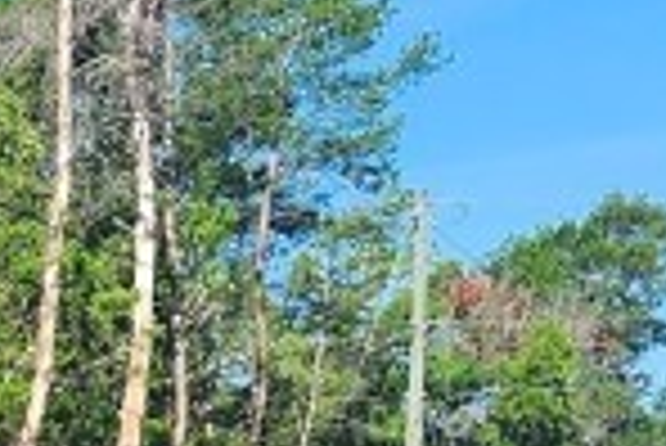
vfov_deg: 8.2
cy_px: 622
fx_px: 3055
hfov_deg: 11.6
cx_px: -495
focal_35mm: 165
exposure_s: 1/1008
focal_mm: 5.54
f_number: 1.8
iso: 25
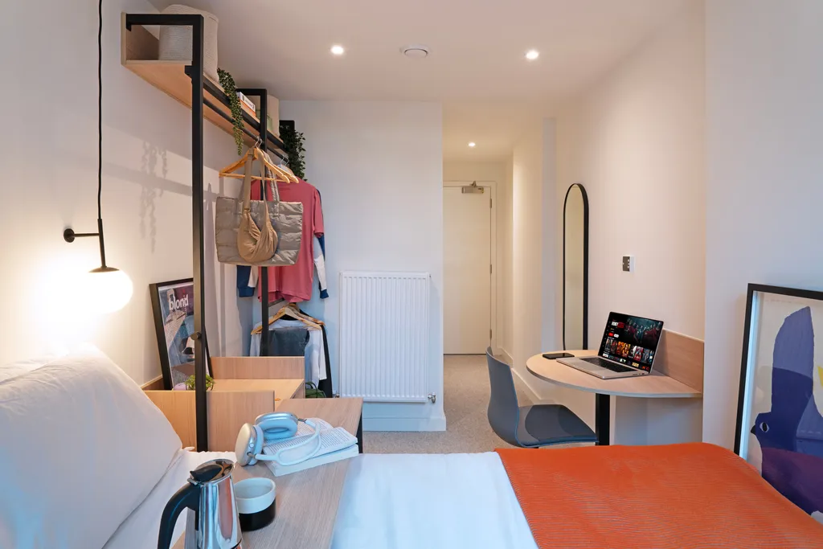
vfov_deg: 61.9
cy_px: 274
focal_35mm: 20
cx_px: 412
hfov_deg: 84.0
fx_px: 457
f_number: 16
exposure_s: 1
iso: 160
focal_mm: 20
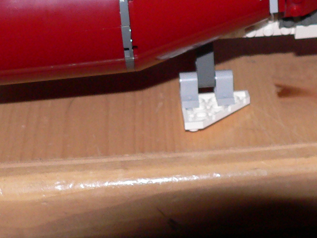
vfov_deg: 14.1
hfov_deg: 18.8
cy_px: -42
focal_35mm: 102
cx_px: 301
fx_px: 934
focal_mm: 6
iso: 200
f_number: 2.8
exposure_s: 1/80
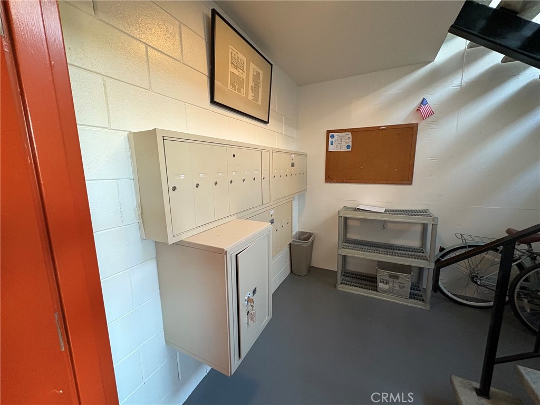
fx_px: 218
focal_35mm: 14
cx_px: 270
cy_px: 202
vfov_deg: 85.7
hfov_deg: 102.1
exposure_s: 1/60
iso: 320
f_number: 2.2
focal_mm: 2.22
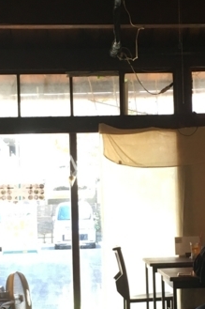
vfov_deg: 21.7
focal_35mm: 94
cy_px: 189
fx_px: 804
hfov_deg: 14.5
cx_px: 158
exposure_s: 1/30
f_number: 2.2
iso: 80
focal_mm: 4.15
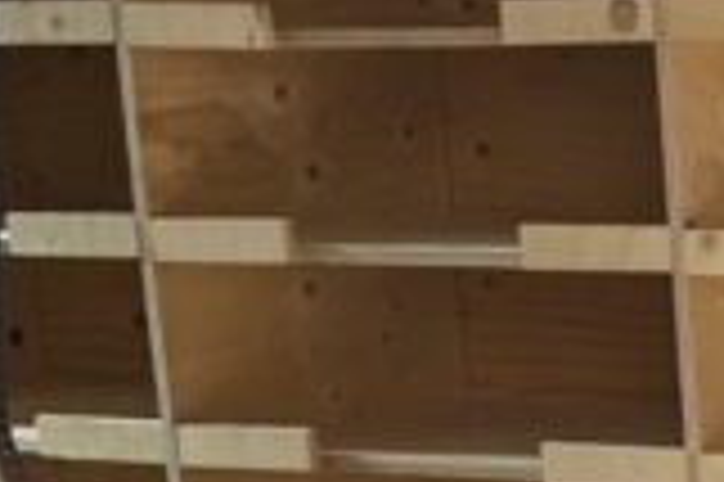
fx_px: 3054
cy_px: 1032
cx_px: 1282
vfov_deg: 8.5
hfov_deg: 12.4
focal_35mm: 152
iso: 500
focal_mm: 5.4
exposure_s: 1/33
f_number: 1.6
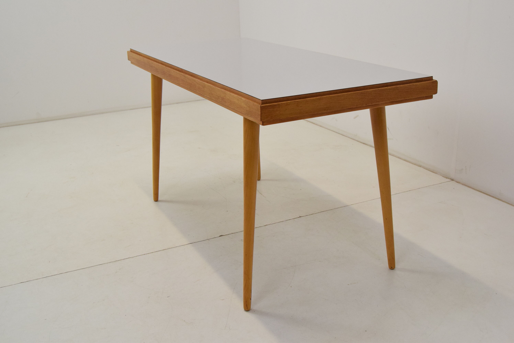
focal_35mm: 39
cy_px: 172
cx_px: 257
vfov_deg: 34.3
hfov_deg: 49.5
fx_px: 557
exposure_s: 1/250
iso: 1600
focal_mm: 26
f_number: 8
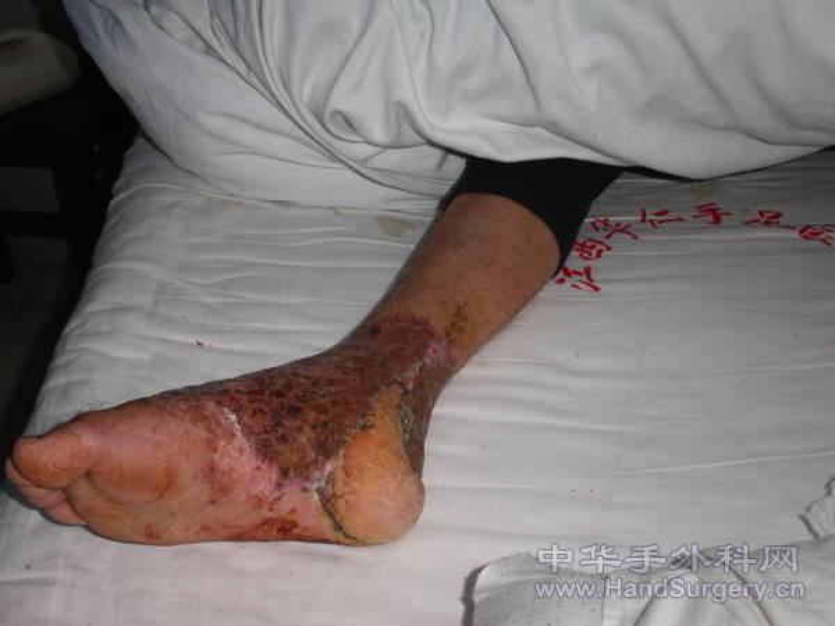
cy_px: 313
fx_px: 917
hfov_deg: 49.0
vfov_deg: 37.7
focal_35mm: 38
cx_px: 418
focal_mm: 7.8
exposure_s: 1/30
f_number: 2.8
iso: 100
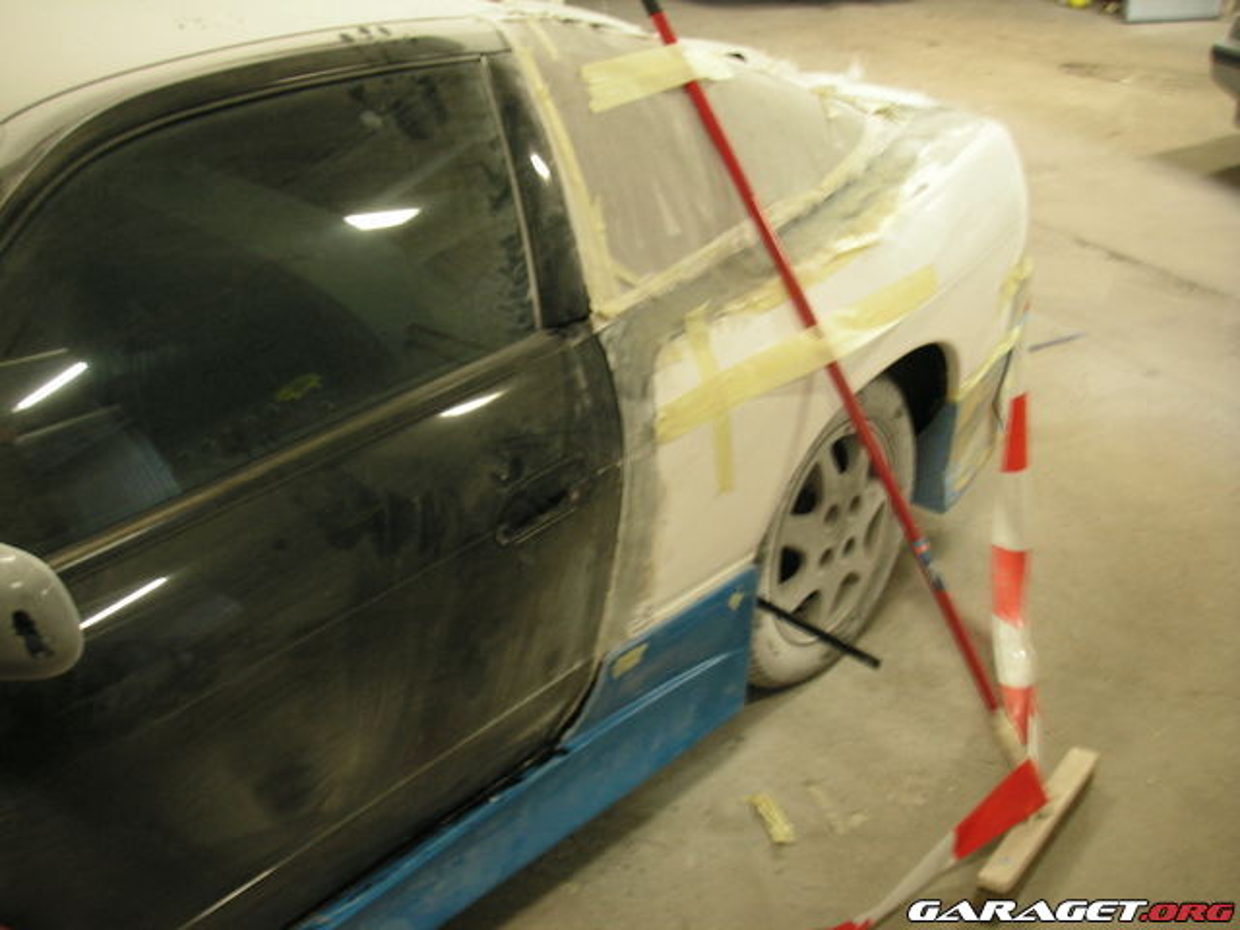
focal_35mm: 38
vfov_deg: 37.7
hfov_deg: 49.0
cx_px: 620
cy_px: 465
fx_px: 1361
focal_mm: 6.3
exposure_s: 1/2
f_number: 3.3
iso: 100
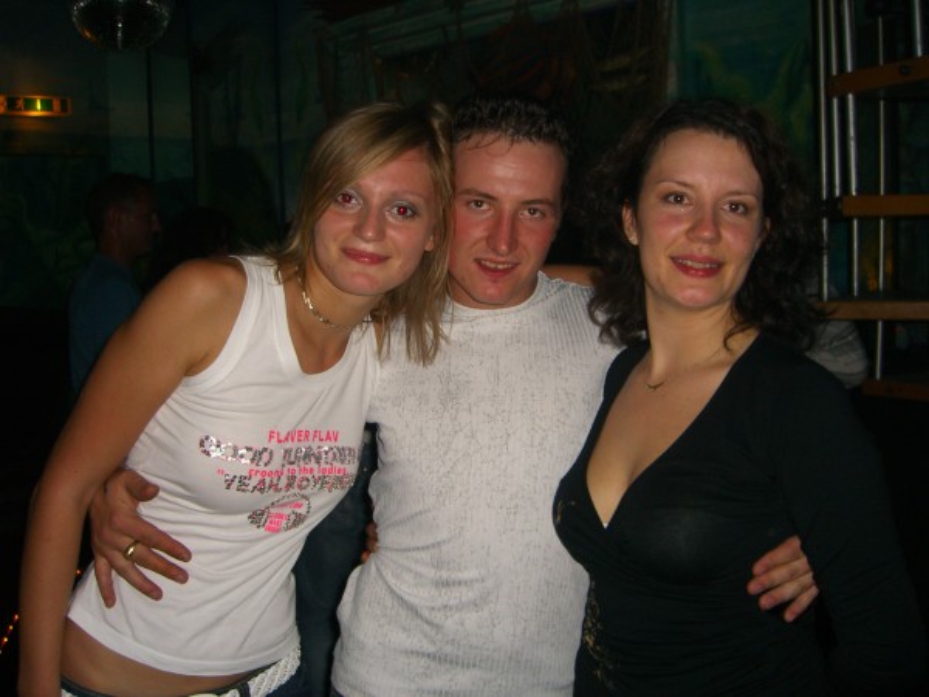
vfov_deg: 37.7
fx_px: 1020
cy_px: 348
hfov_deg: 49.0
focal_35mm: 38
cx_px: 464
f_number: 2.8
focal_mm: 7.9
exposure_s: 1/60
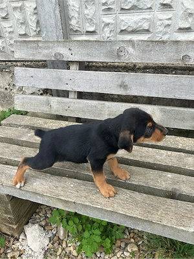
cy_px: 130
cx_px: 97
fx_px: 194
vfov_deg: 67.3
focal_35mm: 26
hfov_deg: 53.1
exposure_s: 1/121
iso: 50
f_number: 1.5
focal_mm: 5.7
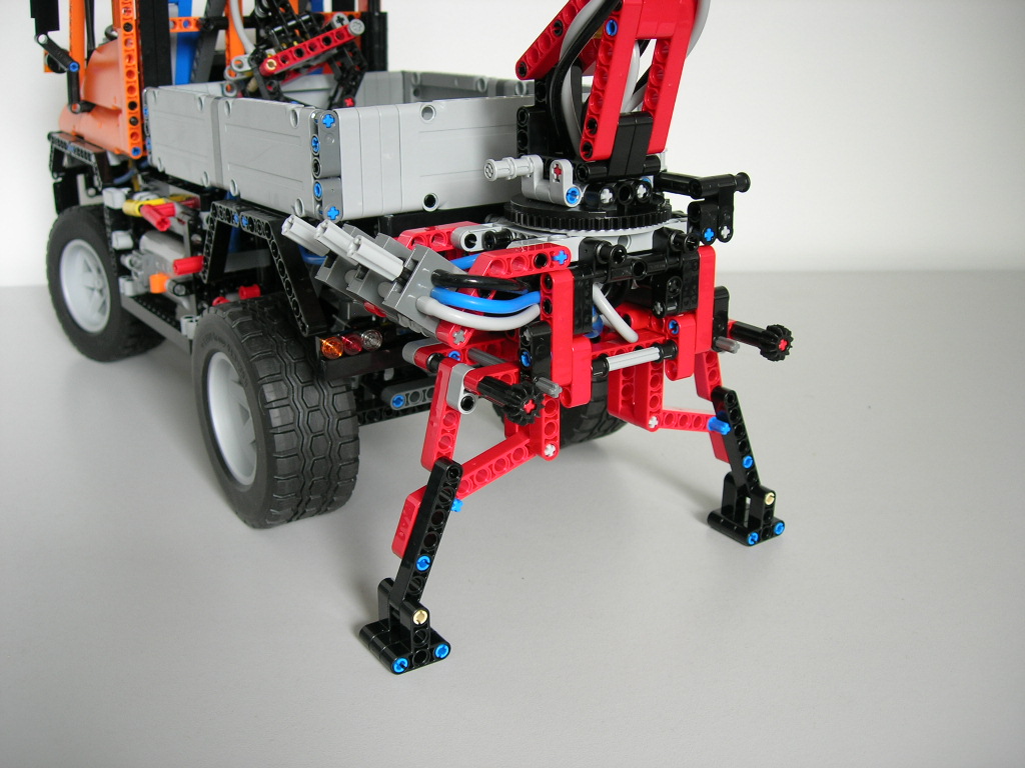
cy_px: 384
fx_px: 1125
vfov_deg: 37.7
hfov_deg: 49.0
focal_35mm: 38
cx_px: 512
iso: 64
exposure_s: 1/14.3
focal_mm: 7.8
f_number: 2.8
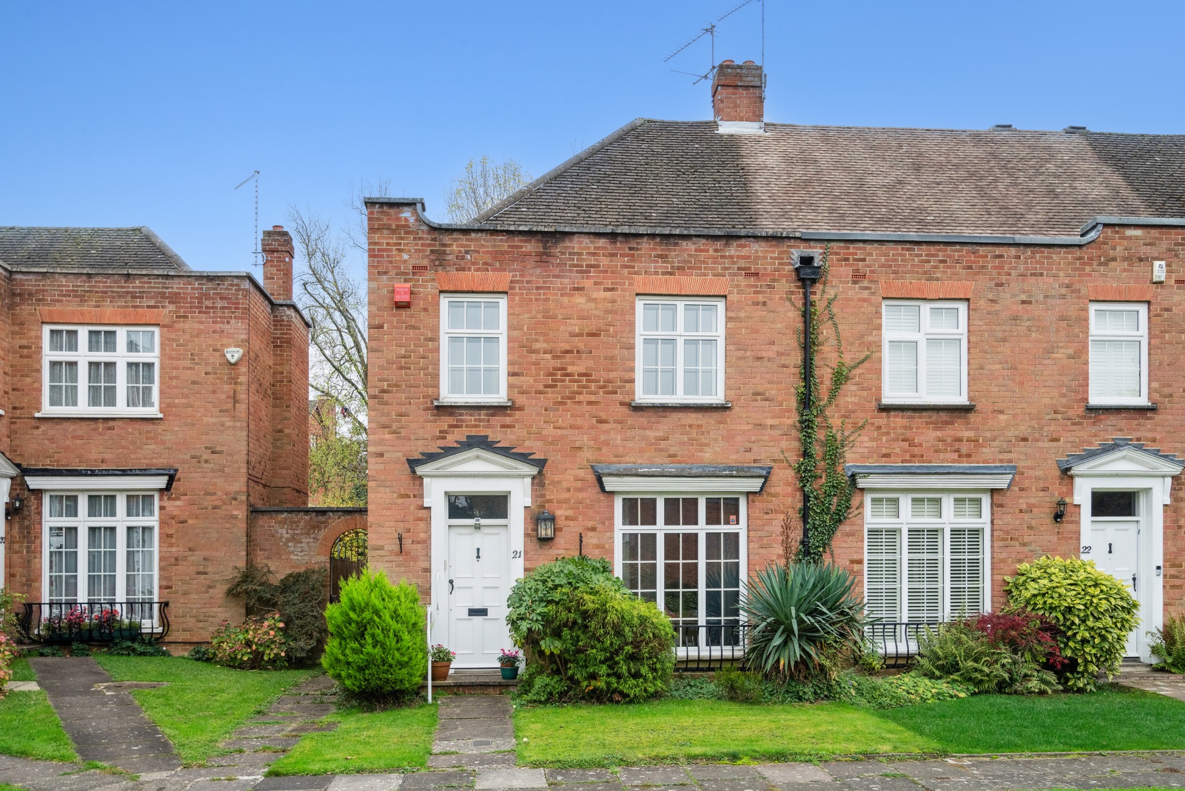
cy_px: 396
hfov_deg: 65.5
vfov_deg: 46.4
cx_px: 592
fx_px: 922
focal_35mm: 28
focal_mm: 28
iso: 1600
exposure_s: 1/500
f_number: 6.3
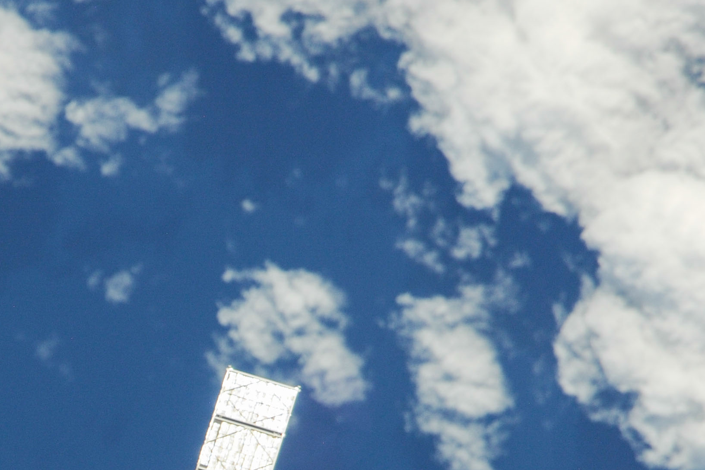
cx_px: 48
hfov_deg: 0.6
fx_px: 72570
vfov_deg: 0.4
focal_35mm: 3706
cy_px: 571
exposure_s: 1/1000
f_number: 9
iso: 200
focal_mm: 1000
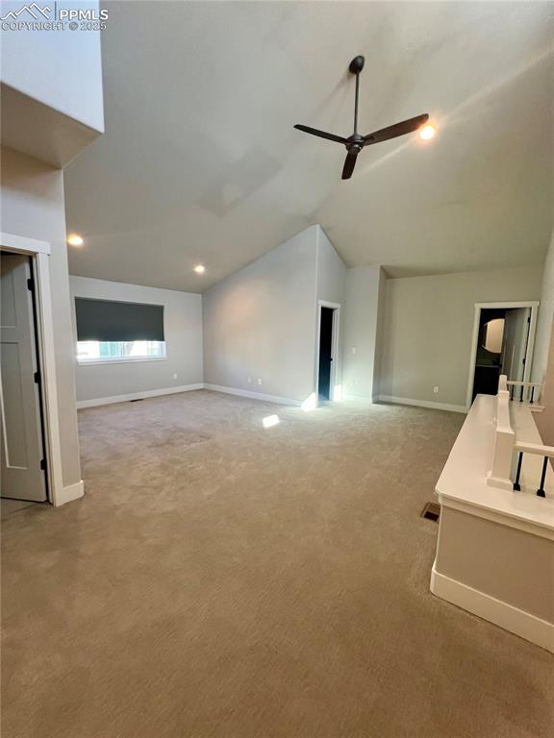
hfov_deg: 89.9
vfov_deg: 106.2
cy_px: 369
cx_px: 277
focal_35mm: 13
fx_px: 277
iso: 200
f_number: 1.8
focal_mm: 1.57
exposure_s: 1/120
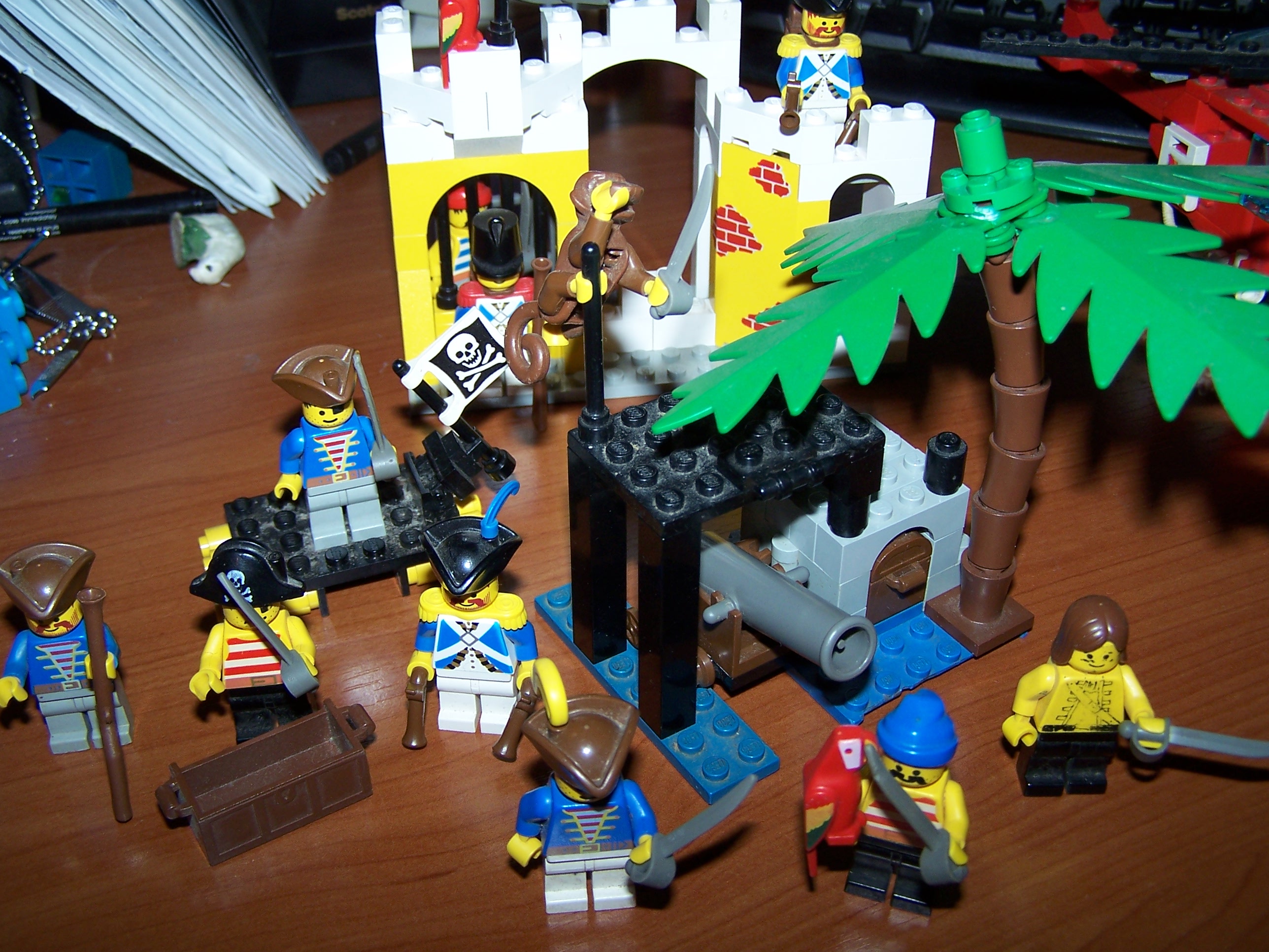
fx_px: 1393
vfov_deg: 37.7
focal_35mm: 38
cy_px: 476
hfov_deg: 49.0
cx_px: 634
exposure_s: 1/60
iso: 80
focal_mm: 6.3
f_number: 2.8
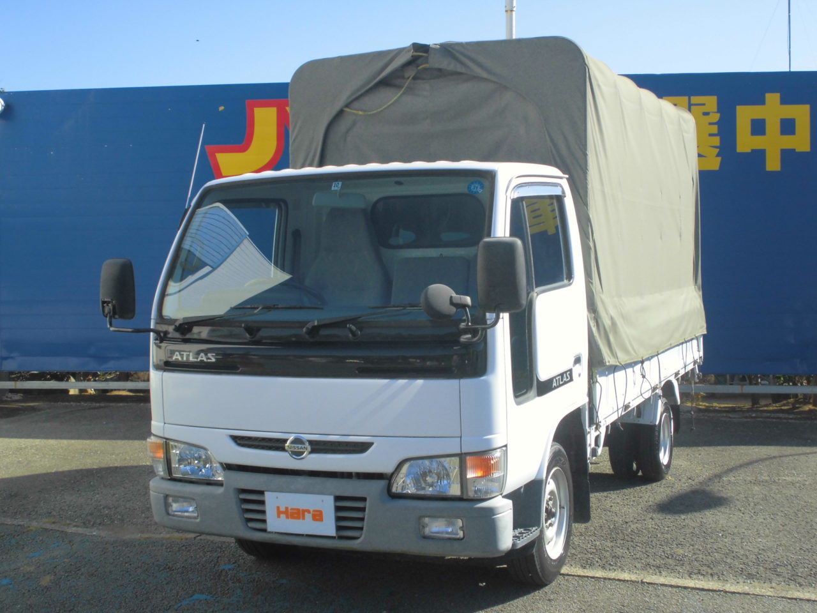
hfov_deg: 38.9
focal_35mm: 49
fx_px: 1156
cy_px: 306
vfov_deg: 29.7
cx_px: 408
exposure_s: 1/250
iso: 100
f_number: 4.8
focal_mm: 8.9
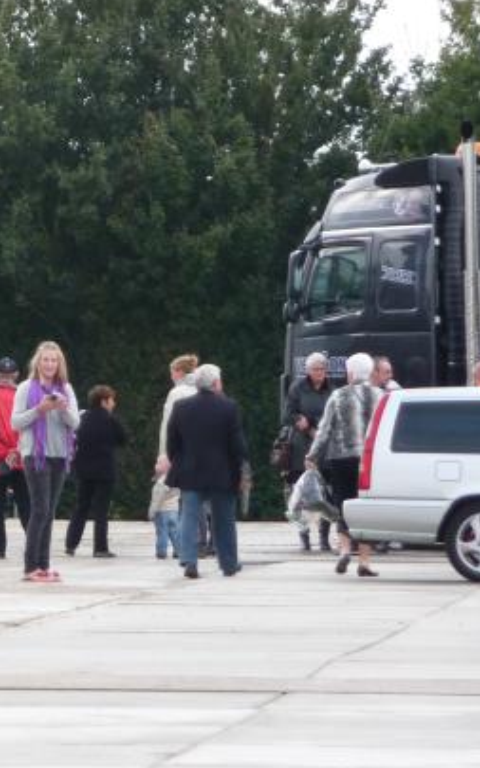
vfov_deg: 5.1
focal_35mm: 415
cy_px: 351
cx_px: -23
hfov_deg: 3.2
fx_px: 8689
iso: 160
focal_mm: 45.4
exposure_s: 1/125
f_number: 4.9
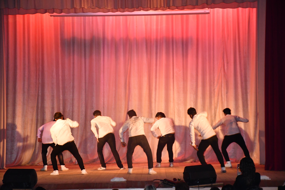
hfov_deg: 19.5
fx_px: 831
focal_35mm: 105
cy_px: 95
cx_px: 142
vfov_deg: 13.0
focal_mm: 70
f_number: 5
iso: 4500
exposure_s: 1/60
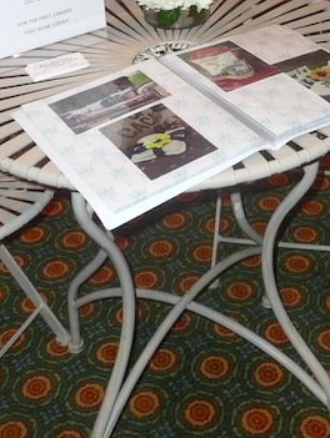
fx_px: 863
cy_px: -82
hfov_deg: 21.5
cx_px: 250
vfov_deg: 25.7
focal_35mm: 68
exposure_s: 1/30
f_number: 3.3
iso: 160
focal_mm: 4.6
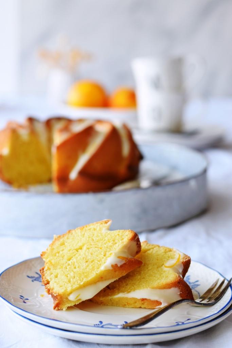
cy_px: 174
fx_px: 725
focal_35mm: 75
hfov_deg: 18.2
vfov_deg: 27.0
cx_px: 116
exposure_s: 1/80
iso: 200
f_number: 3.5
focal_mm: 50
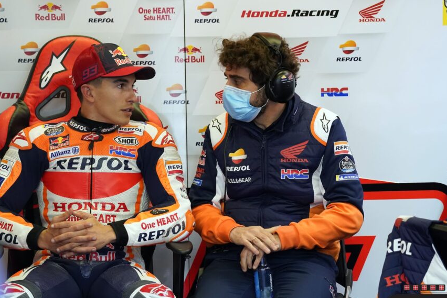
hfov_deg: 10.4
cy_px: 178
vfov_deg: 7.0
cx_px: 216
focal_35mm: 197
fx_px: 2453
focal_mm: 164.4
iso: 3200
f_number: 5.6
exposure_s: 1/200
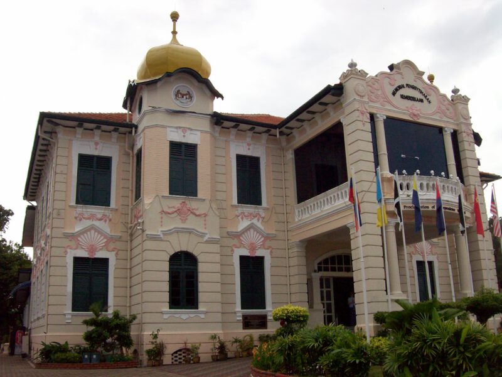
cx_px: 251
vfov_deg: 39.7
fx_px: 522
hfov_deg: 51.4
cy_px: 188
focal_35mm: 36
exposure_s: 1/1157
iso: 140
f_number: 4.8
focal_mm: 6
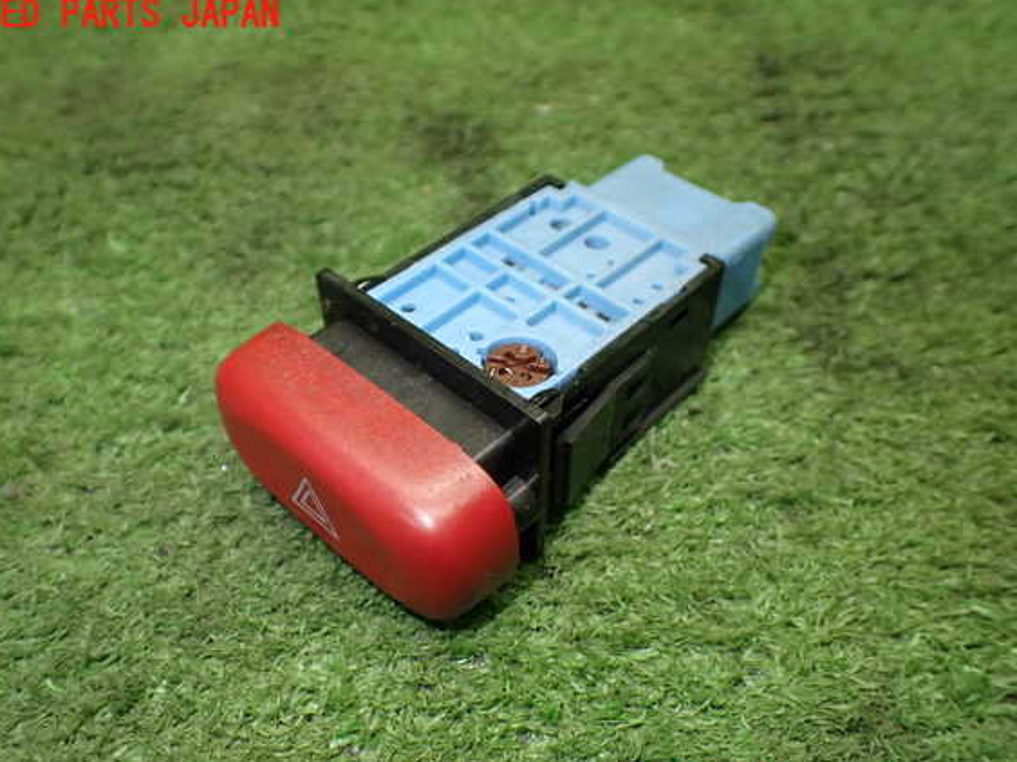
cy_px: 399
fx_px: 940
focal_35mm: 32
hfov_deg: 56.8
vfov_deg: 44.1
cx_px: 493
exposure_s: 1/125
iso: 500
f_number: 2.3
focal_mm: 5.4
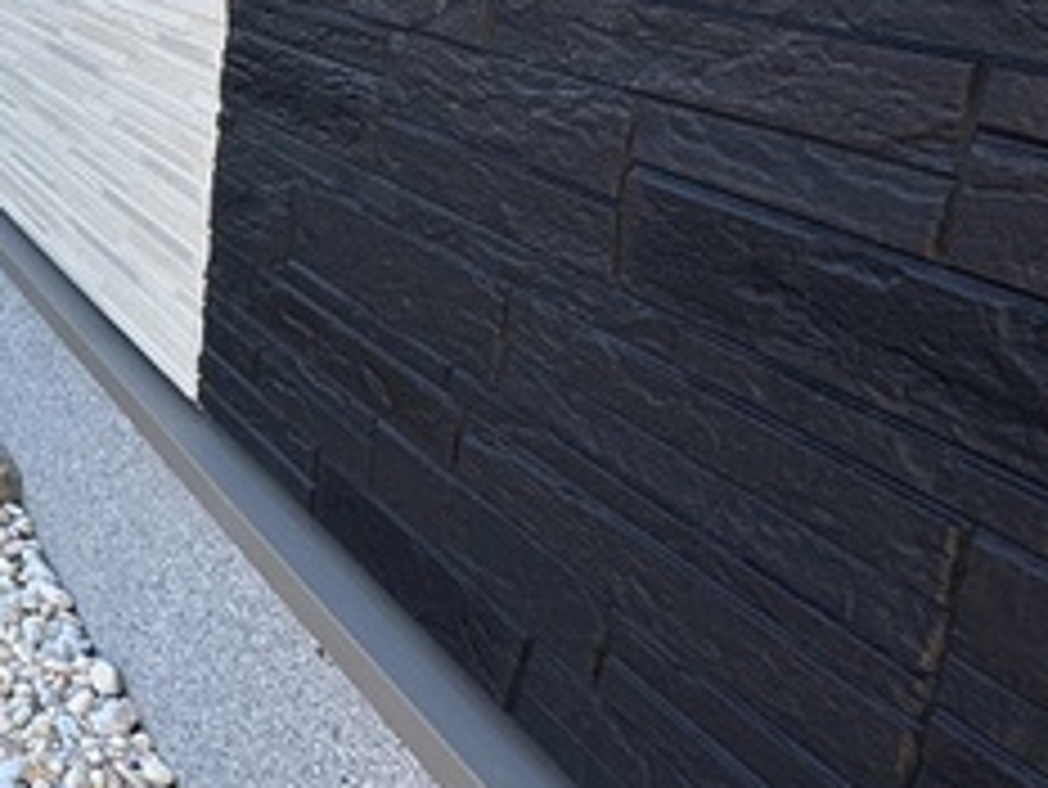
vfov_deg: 33.0
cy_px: 110
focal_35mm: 42
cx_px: -337
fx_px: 1272
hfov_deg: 32.6
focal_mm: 2.22
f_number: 2.2
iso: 40
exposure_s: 1/231
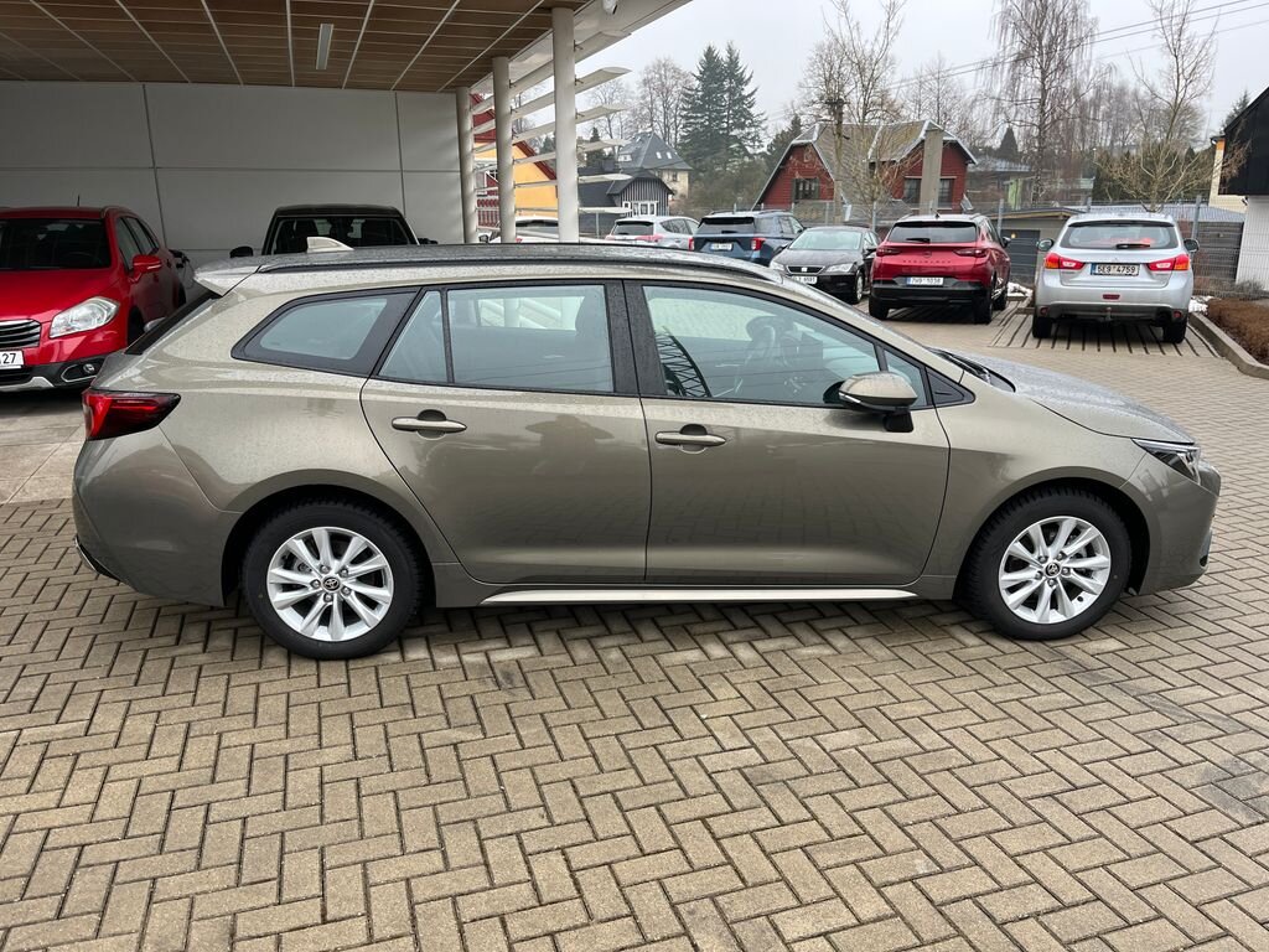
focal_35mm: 26
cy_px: 476
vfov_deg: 53.1
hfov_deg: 67.3
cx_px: 634
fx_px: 953
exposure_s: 1/121
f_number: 1.6
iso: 80
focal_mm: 5.1
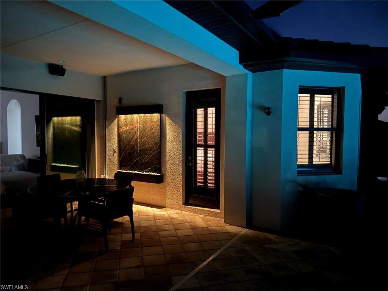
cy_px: 146
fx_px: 269
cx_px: 194
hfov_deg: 71.6
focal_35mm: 24
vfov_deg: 56.8
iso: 2500
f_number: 1.78
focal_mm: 6.76
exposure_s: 1/2
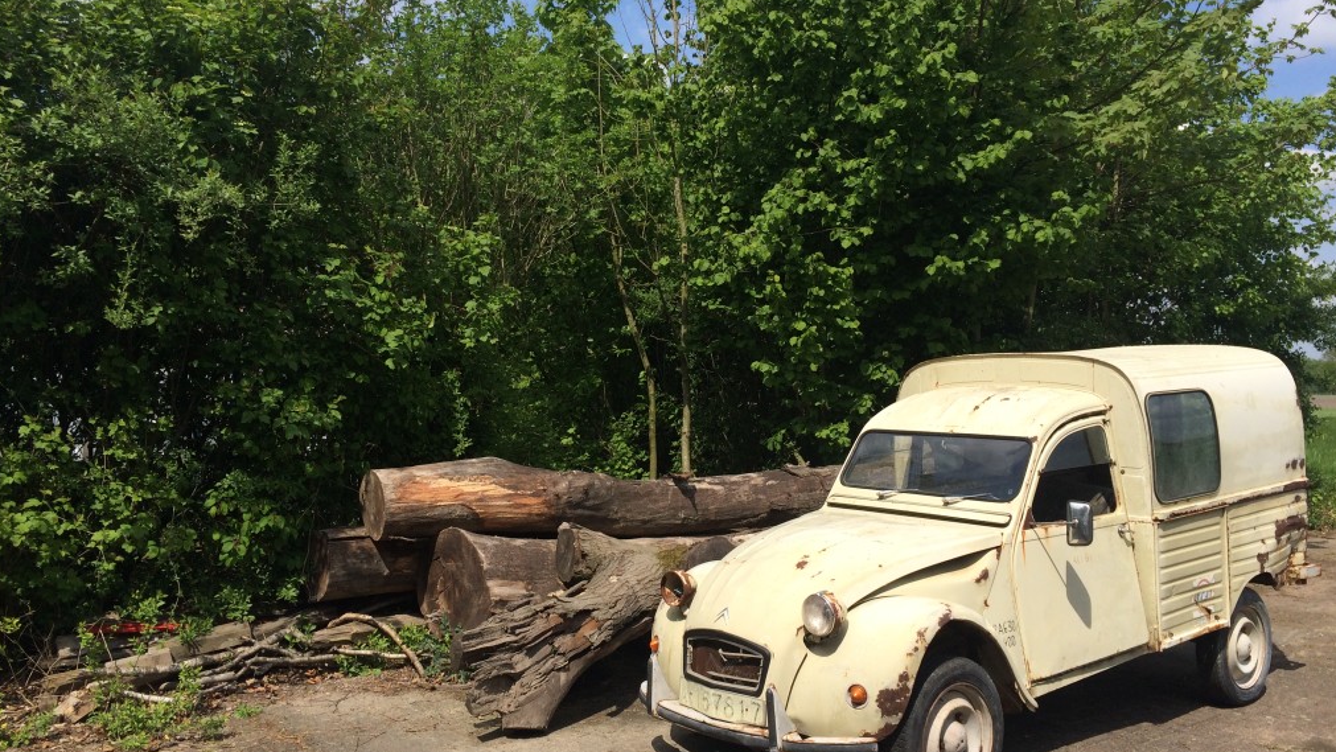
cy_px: 328
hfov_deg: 61.0
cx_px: 666
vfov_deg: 36.6
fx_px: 1134
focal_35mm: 32
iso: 32
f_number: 2.2
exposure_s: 1/2283
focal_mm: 4.15
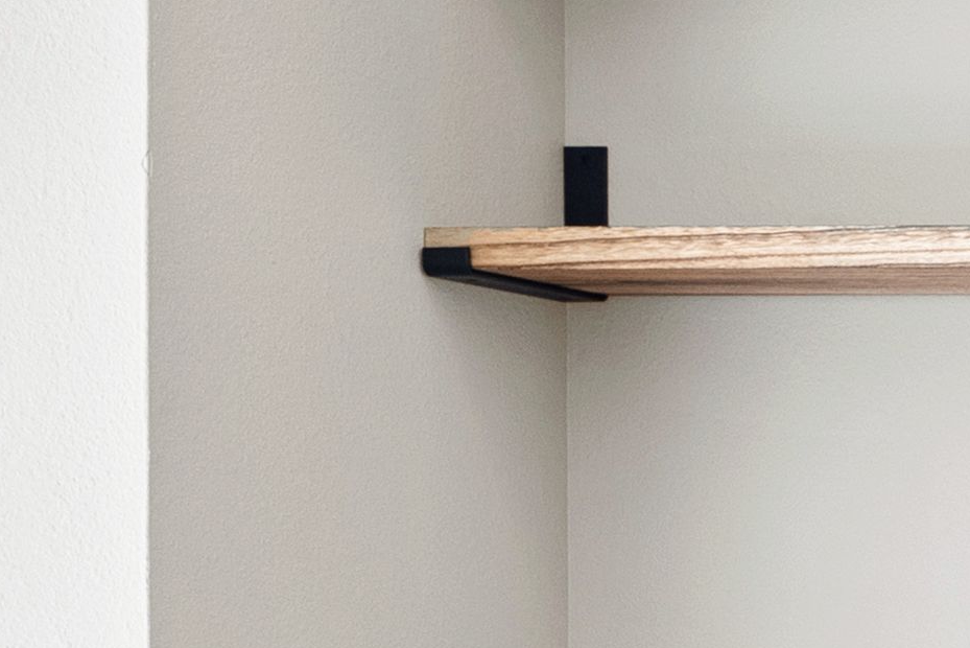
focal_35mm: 105
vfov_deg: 12.9
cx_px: 2035
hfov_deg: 15.1
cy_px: 620
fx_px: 2830
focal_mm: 23
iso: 640
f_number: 8
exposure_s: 1/10
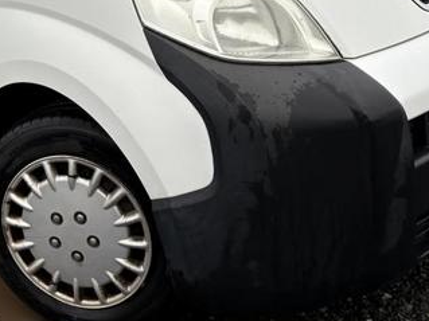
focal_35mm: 73
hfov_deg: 26.4
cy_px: -55
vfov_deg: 19.1
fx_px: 904
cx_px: 120
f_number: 1.6
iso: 32
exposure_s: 1/151
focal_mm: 5.96
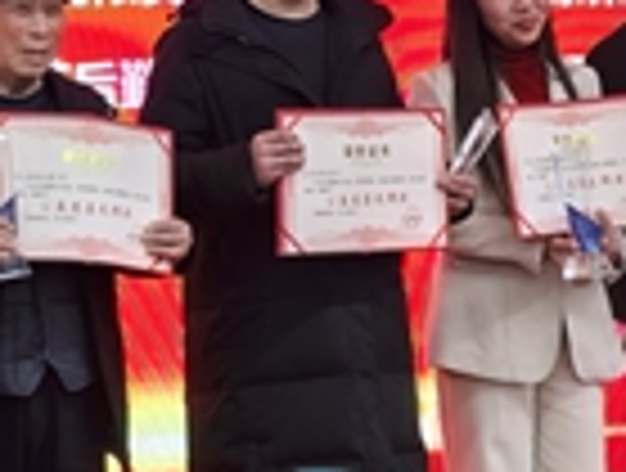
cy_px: -153
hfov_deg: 15.3
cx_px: -113
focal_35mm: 124
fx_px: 2248
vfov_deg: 11.7
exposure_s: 1/100
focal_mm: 5.52
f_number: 1.9
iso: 50
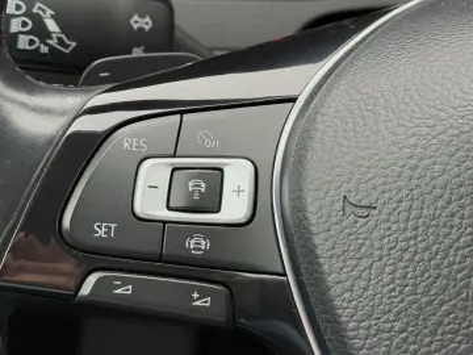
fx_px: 656
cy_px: 178
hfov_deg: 39.7
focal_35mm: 48
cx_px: 236
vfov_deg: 30.3
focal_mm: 6.76
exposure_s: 1/74
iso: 100
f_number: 1.78
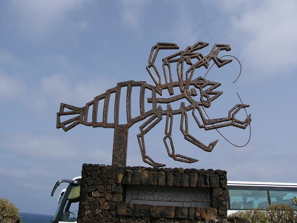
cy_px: 112
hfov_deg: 51.4
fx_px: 309
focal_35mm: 36
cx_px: 148
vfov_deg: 39.7
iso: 50
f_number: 5.6
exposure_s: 1/500
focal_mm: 6
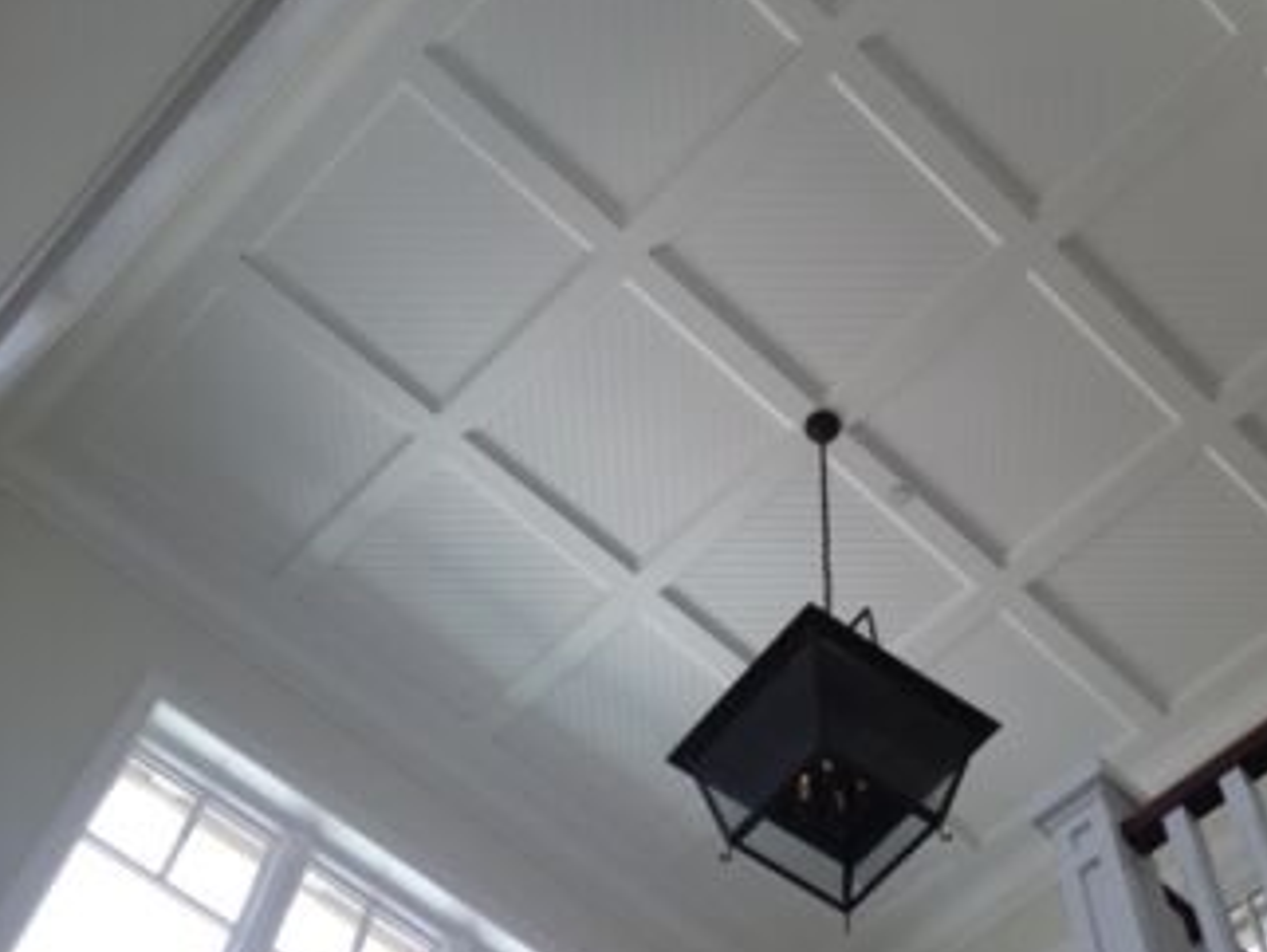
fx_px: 1538
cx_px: 795
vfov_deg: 34.3
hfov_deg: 44.4
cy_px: 389
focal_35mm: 42
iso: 50
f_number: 2.4
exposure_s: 1/201
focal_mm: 4.13
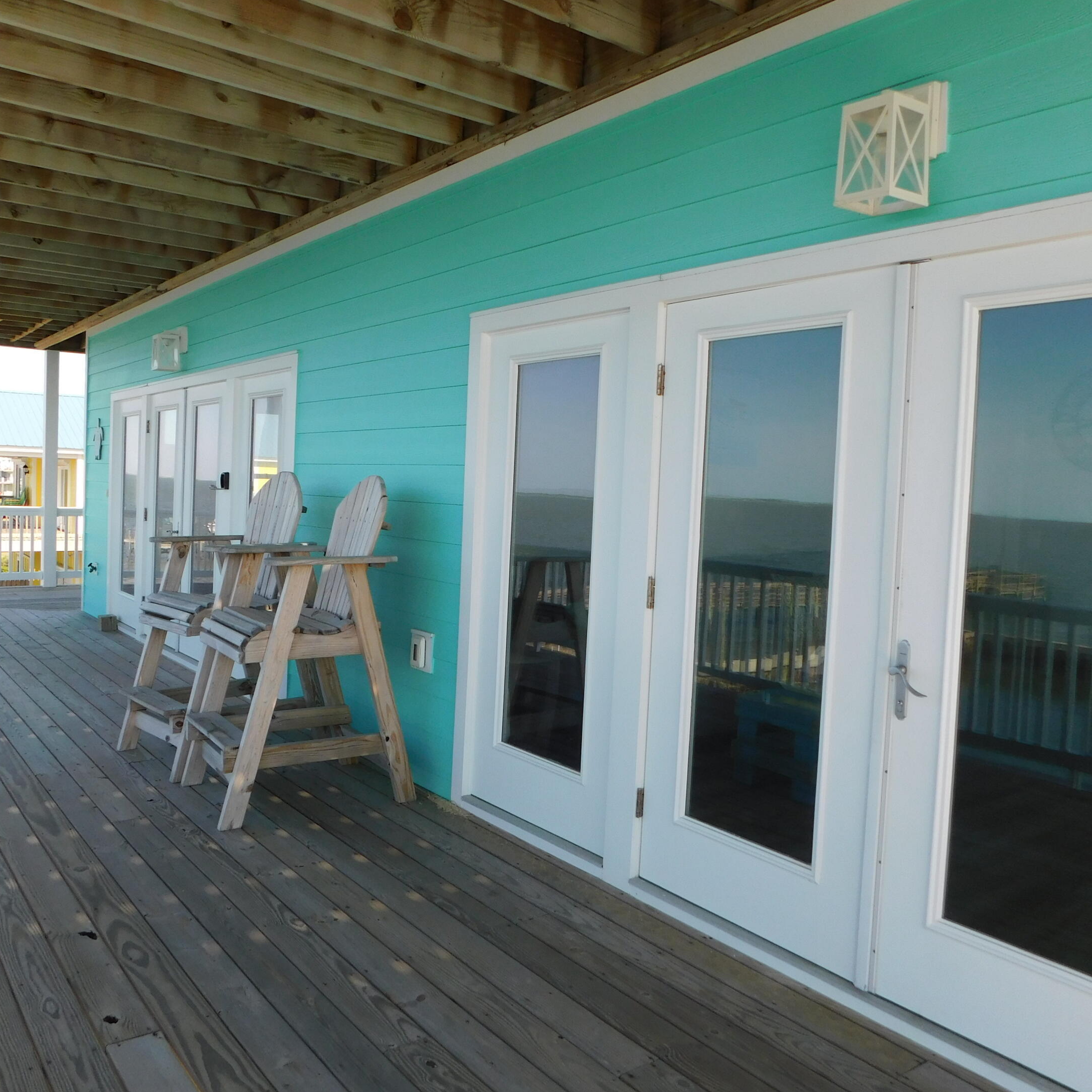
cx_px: 505
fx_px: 999
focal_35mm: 28
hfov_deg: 57.2
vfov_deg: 57.3
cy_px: 528
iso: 125
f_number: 3
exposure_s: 1/640
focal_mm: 4
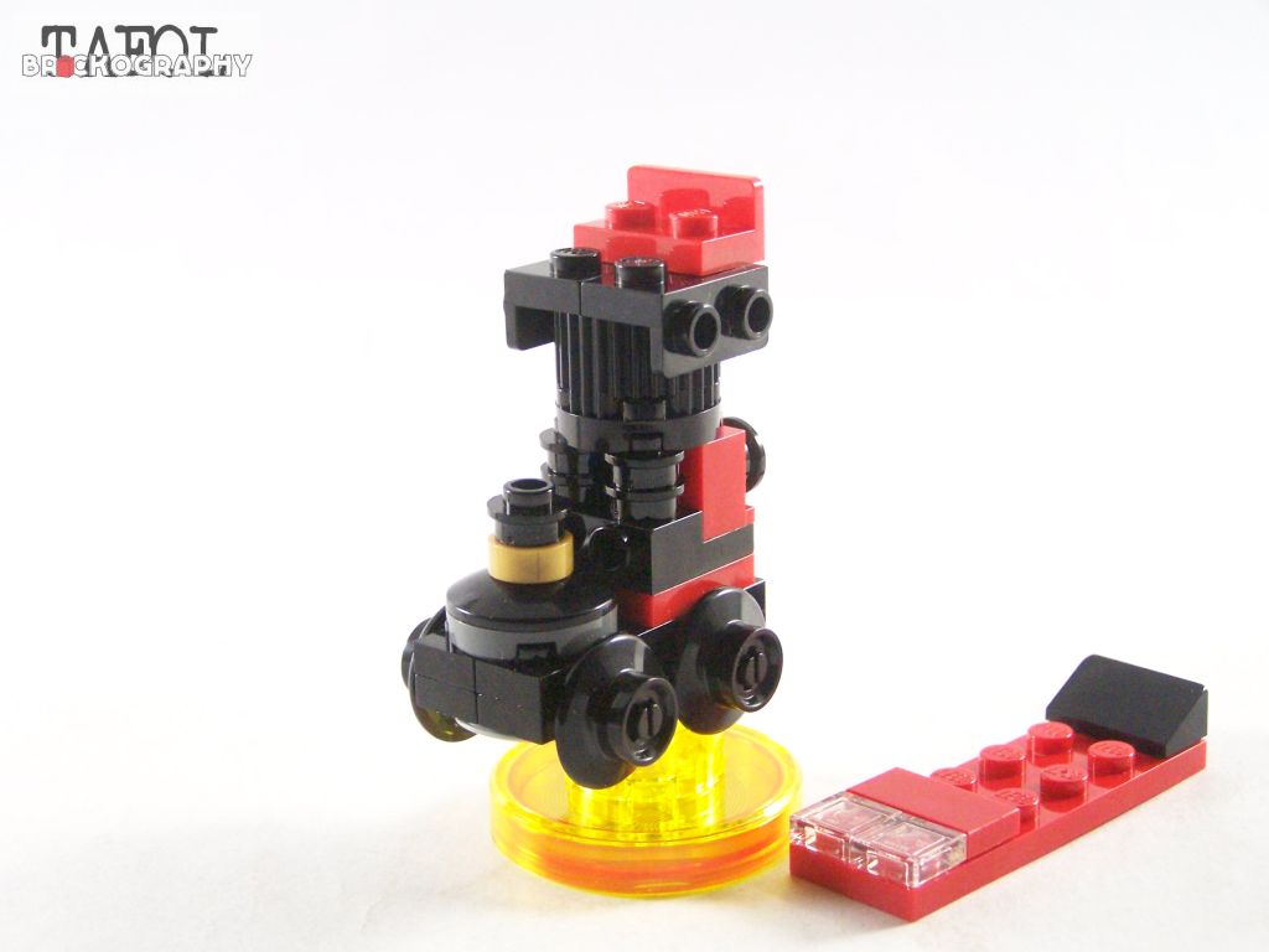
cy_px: 476
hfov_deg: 30.3
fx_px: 2346
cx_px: 634
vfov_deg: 22.9
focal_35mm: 64
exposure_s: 1/60
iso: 400
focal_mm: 10.7
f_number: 3.2
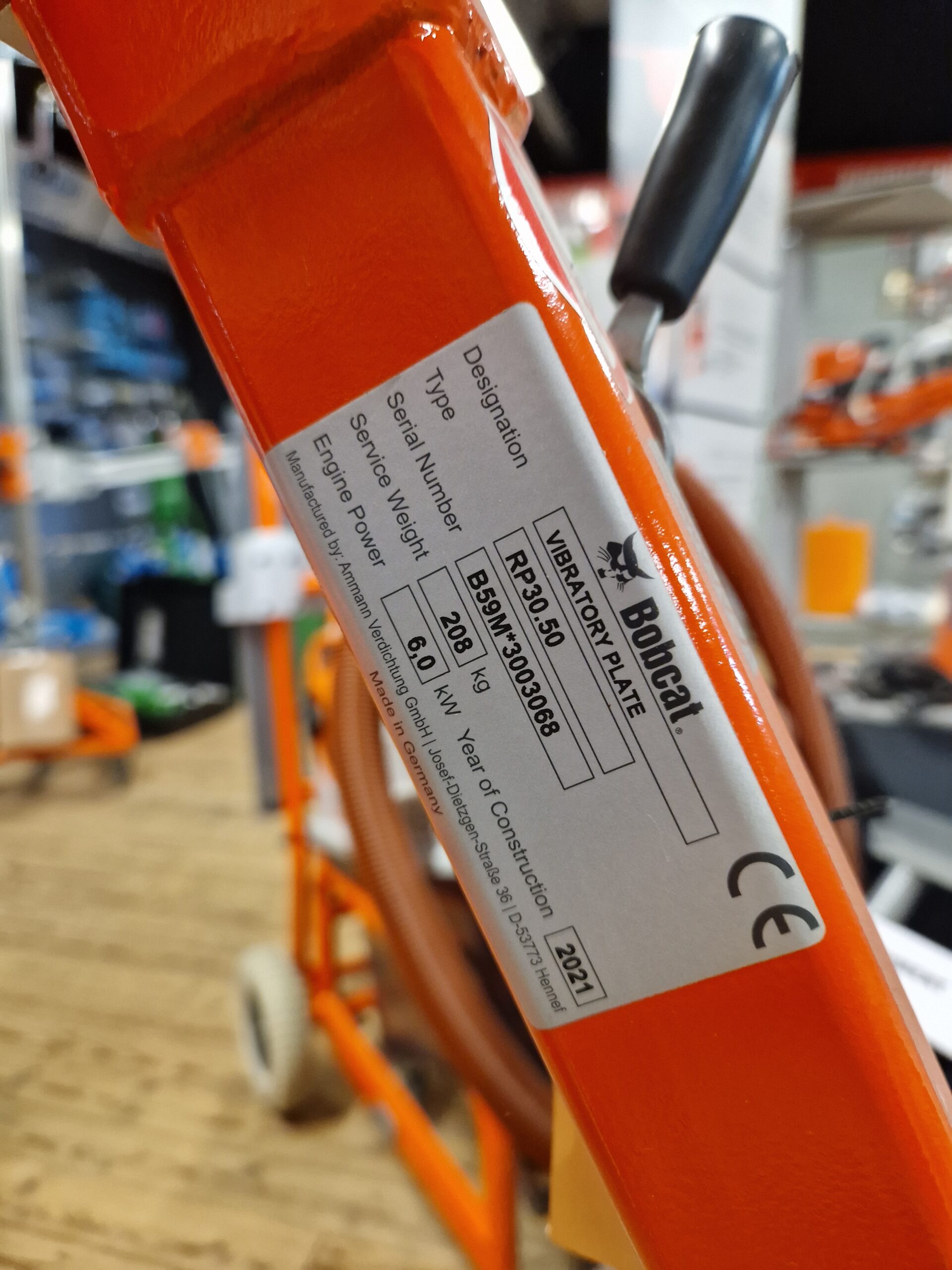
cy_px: 635
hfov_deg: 58.9
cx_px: 476
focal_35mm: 23
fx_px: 843
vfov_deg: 73.9
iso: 50
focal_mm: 5.4
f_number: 1.8
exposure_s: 1/100
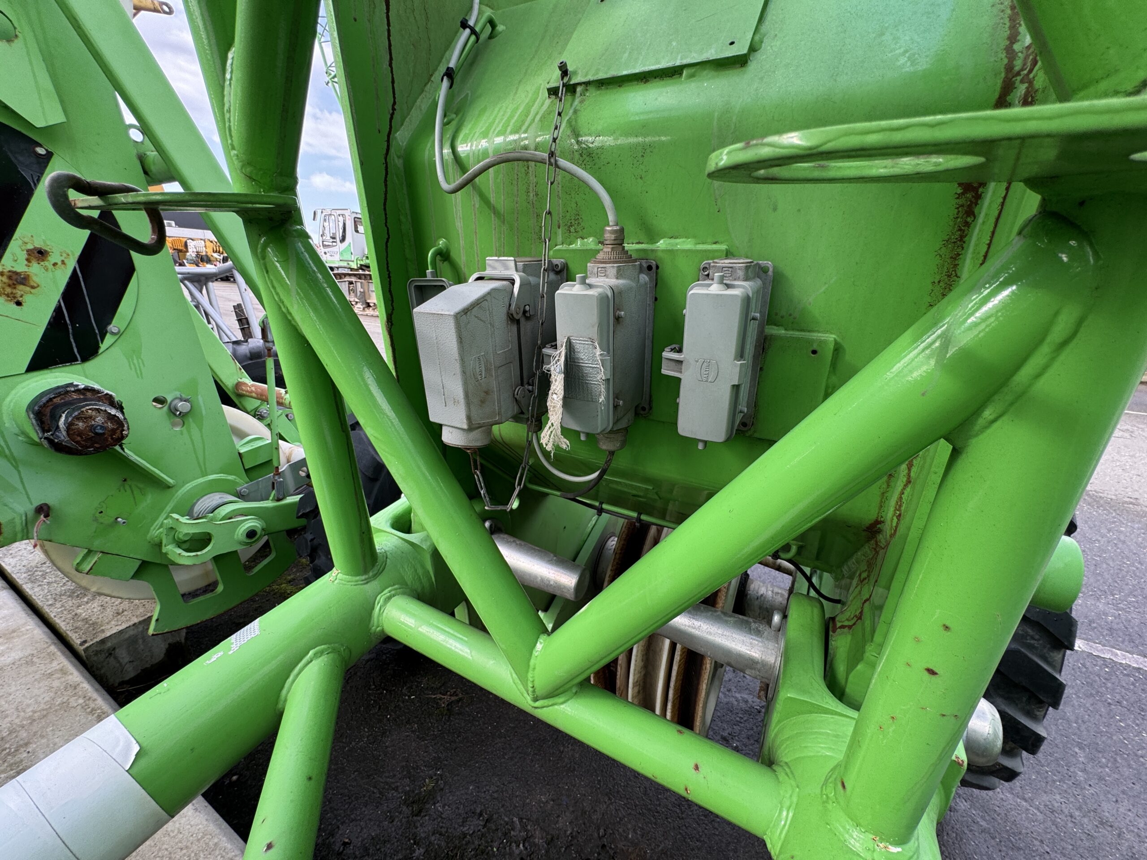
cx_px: 574
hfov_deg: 102.1
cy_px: 430
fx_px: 464
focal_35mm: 14
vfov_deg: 85.7
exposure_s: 1/133
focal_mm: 2.22
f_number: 2.2
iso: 40
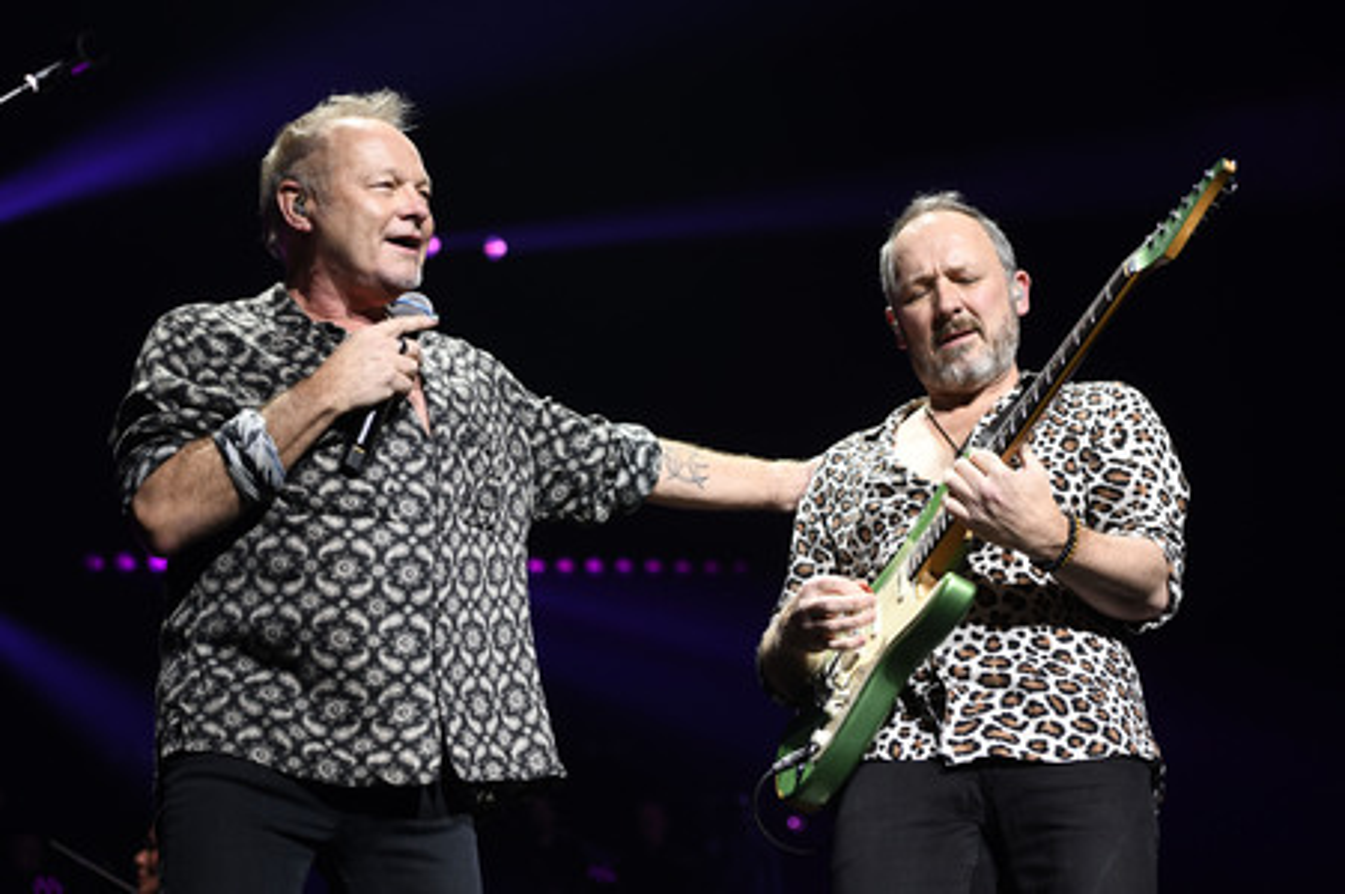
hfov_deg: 28.9
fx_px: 2613
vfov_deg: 19.4
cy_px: 447
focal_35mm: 70
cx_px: 672
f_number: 4
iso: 1250
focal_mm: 70
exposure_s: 1/640
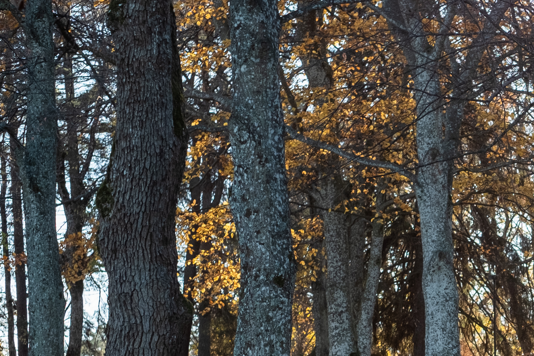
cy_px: 393
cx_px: 724
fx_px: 2329
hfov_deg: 12.6
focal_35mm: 157
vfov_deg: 8.7
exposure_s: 1/500
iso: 320
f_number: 3.6
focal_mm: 35
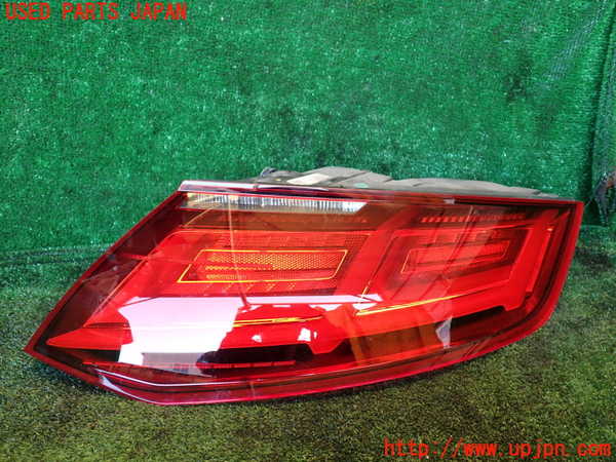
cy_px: 231
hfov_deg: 60.0
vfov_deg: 46.8
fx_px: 534
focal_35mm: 30
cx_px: 308
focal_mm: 5.4
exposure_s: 1/30
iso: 200
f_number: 2.3
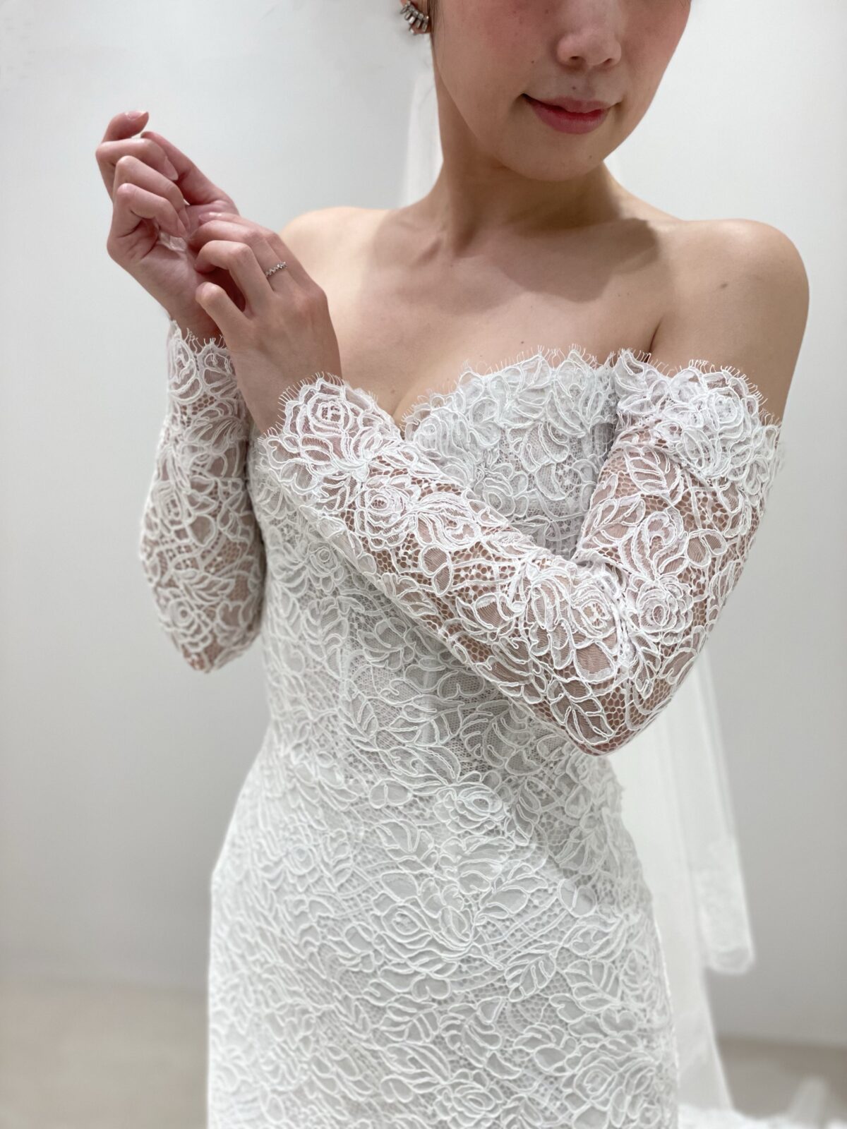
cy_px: 564
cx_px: 424
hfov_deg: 28.0
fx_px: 1696
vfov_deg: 36.8
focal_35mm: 52
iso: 200
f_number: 2
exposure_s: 1/120
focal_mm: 6
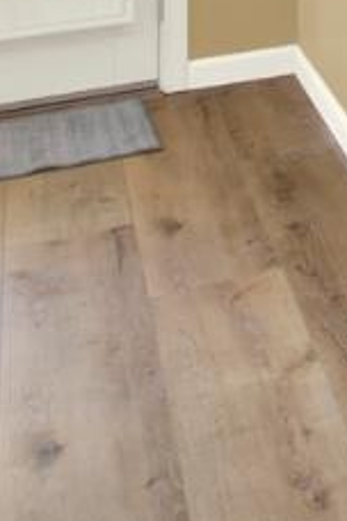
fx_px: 1330
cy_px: -352
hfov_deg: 9.9
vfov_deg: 18.4
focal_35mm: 92
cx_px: 1123
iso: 100
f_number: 14
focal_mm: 14
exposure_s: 1/4
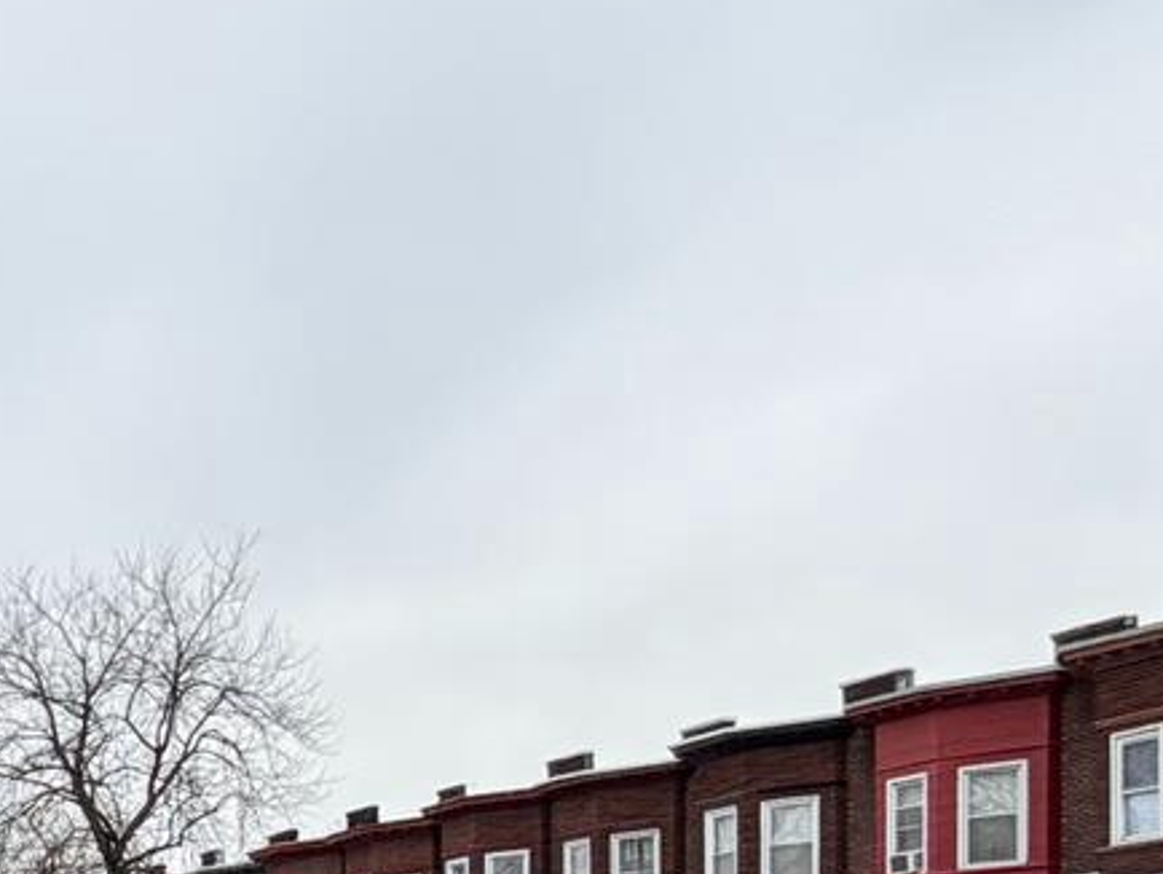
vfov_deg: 20.4
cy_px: 1123
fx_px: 2219
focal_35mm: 66
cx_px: -769
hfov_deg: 21.9
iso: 40
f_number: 2.2
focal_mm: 2.22
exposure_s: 1/247
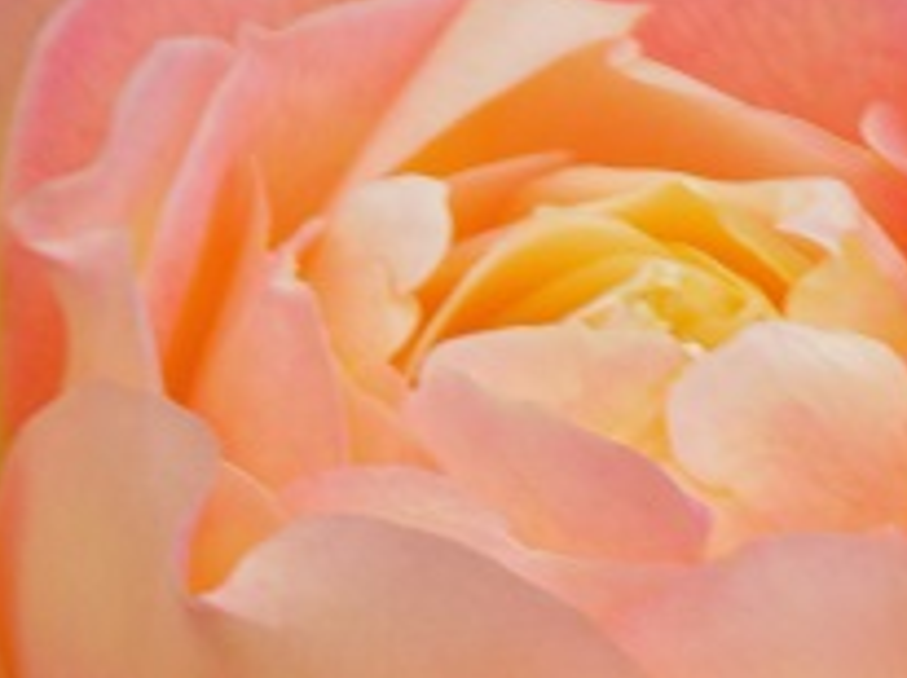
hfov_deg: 3.3
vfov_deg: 2.5
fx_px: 15807
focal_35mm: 604
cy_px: 559
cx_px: 647
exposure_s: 1/30
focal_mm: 46
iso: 100
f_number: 5.7
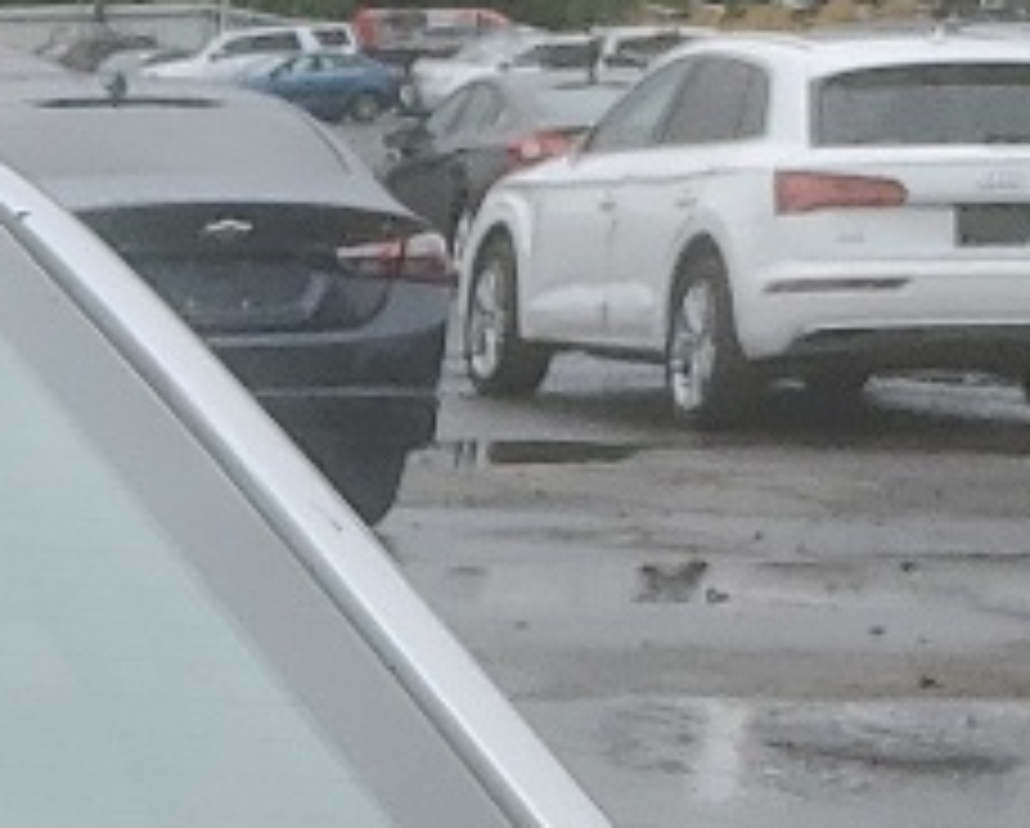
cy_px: 2092
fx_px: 5405
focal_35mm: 177
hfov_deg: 9.8
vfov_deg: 8.0
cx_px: -1291
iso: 50
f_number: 1.5
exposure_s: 1/1667
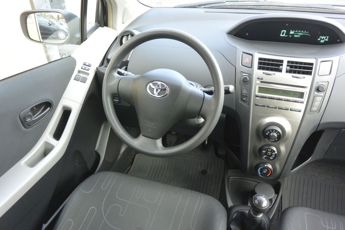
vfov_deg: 47.9
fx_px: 259
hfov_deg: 67.4
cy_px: 115
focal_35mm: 27
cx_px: 172
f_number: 3.5
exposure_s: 1/125
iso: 400
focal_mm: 10
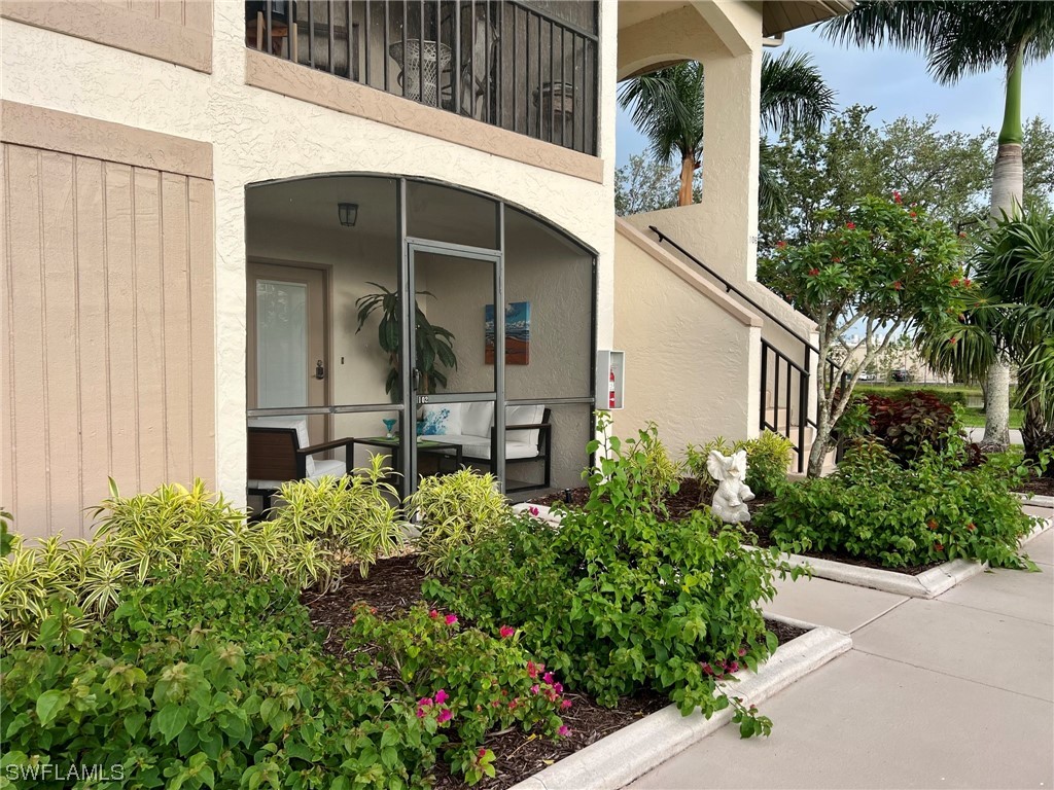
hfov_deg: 67.3
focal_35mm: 26
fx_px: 792
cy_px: 395
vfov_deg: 53.1
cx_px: 527
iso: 40
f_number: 1.5
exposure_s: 1/248
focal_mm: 5.7
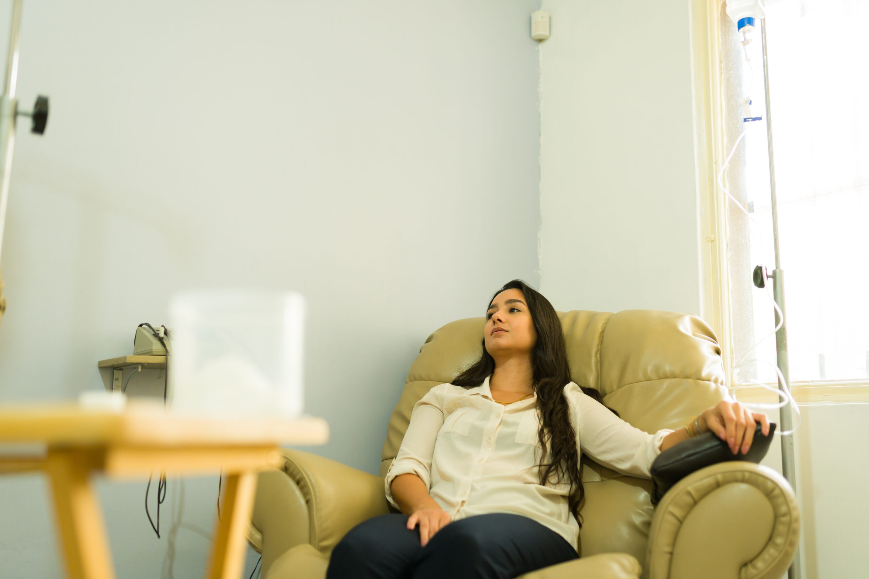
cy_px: 290
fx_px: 845
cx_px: 434
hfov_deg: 54.4
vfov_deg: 37.9
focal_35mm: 35
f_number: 1.8
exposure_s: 1/125
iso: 500
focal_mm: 35
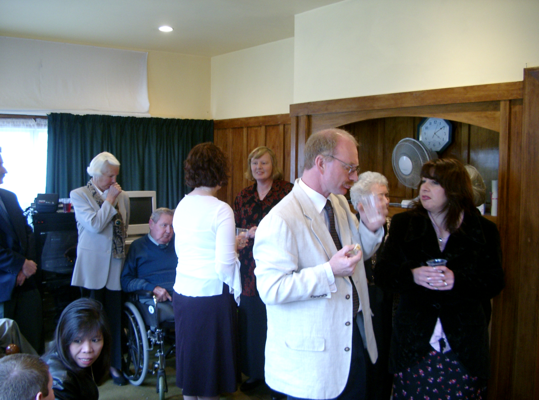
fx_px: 574
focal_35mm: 37
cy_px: 200
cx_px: 270
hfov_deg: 50.3
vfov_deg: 38.5
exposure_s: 1/20
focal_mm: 7.6
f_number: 2.6
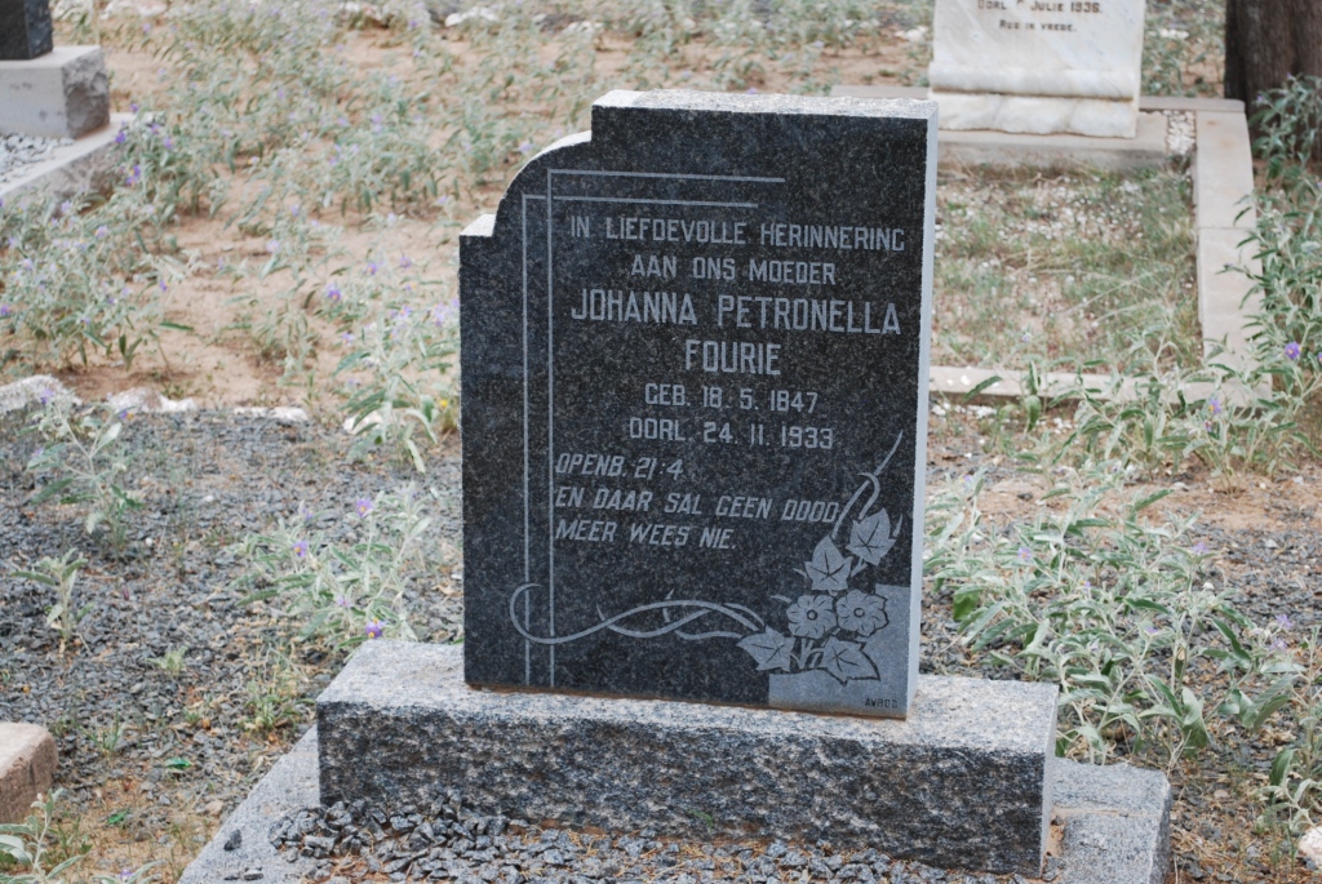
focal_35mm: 82
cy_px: 442
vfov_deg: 16.6
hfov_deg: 24.6
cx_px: 661
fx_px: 3033
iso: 200
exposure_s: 1/100
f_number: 5.6
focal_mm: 55
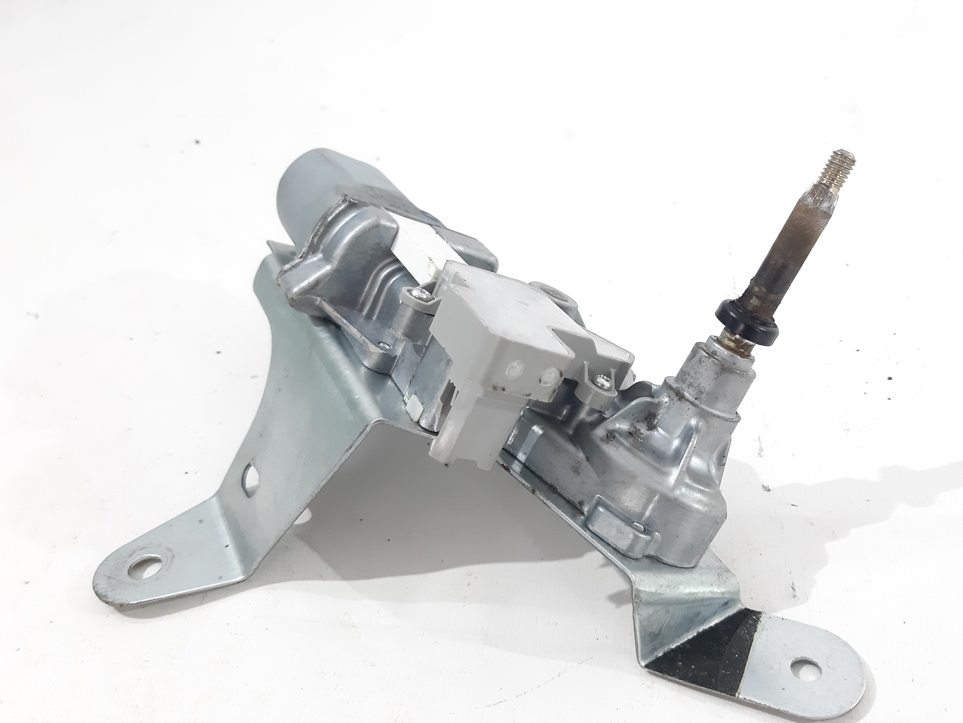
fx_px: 862
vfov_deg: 45.4
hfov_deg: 58.2
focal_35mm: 31
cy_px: 377
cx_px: 529
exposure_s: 1/50
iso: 320
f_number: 1.7
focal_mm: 3.93
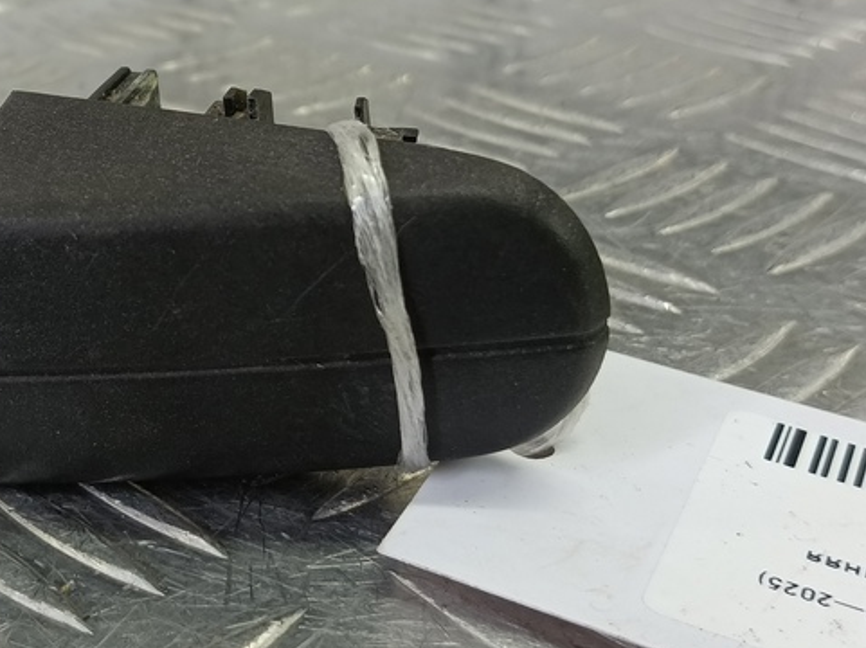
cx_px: 203
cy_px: 297
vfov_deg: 29.6
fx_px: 1225
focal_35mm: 49
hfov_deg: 37.8
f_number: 1.6
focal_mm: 4.11
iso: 141
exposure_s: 1/50
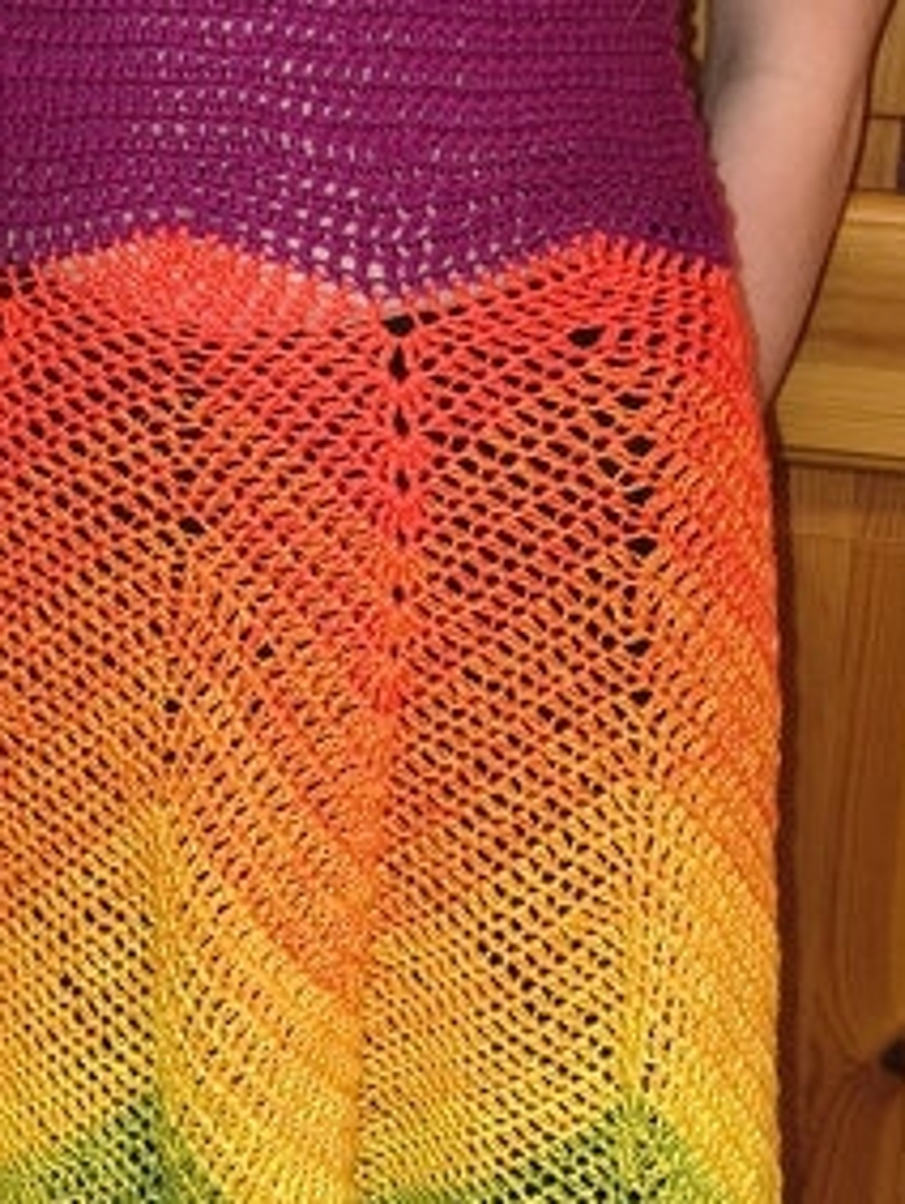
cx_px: 265
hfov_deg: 21.5
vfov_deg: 28.5
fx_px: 2367
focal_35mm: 68
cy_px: 470
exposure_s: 1/50
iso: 2027
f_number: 1.8
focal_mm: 5.56
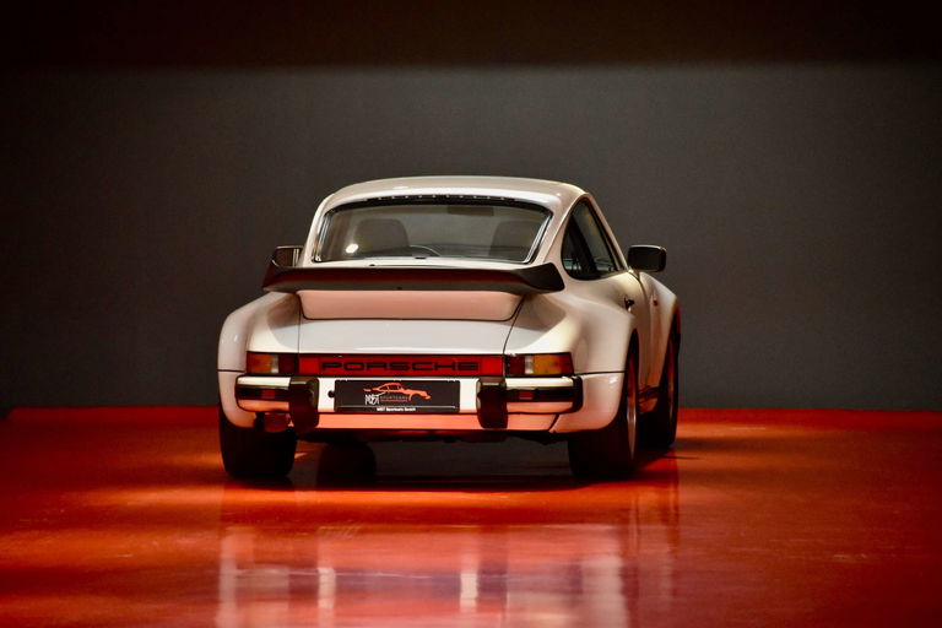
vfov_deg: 6.8
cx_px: 471
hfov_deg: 10.2
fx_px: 5298
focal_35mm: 202
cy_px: 314
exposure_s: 1/125
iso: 7200
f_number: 6
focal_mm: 135
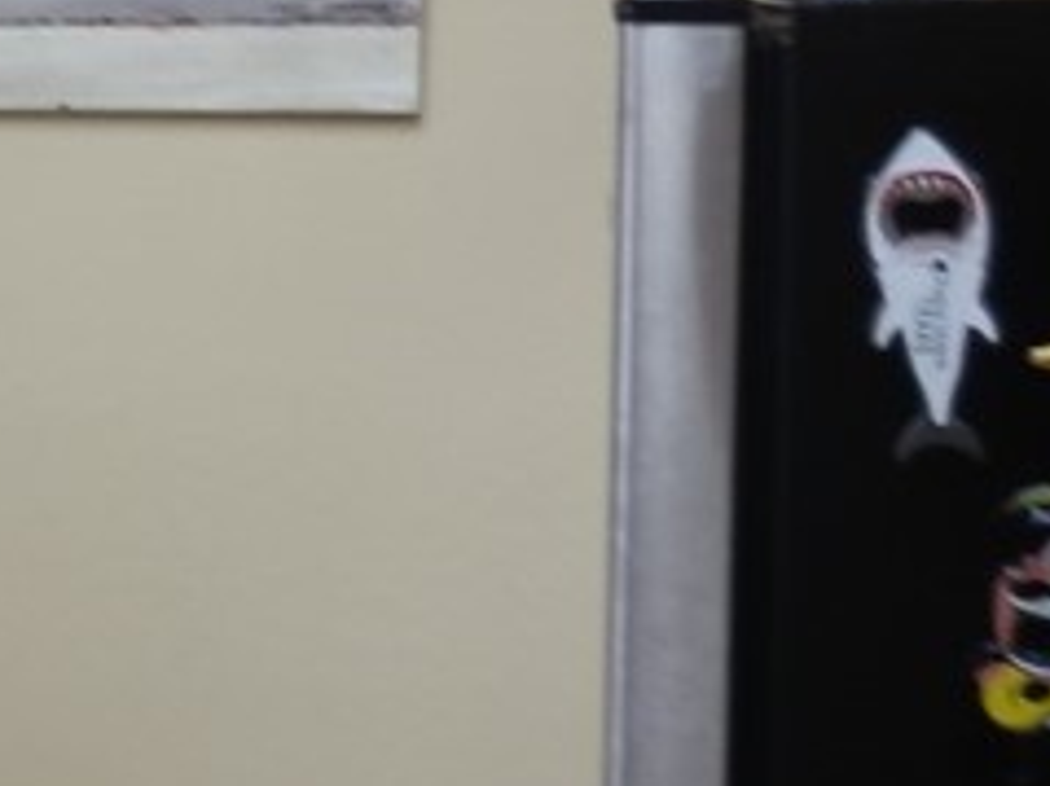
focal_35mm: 107
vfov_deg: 13.8
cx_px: -1125
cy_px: 215
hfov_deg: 14.7
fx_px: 3244
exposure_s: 1/30
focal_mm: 4.5
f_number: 3
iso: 80
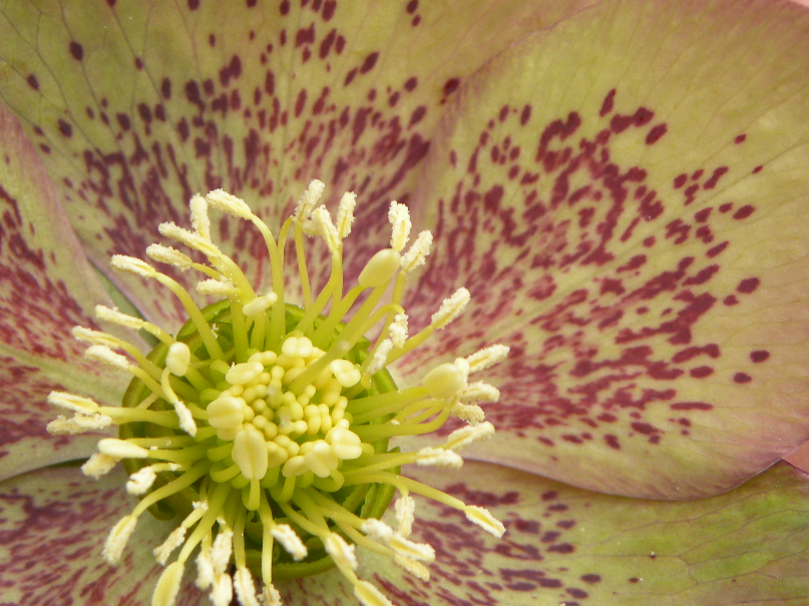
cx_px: 289
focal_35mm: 119
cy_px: 437
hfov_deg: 16.5
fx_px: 2781
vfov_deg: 12.4
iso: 64
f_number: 4.5
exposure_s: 1/164
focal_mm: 13.4
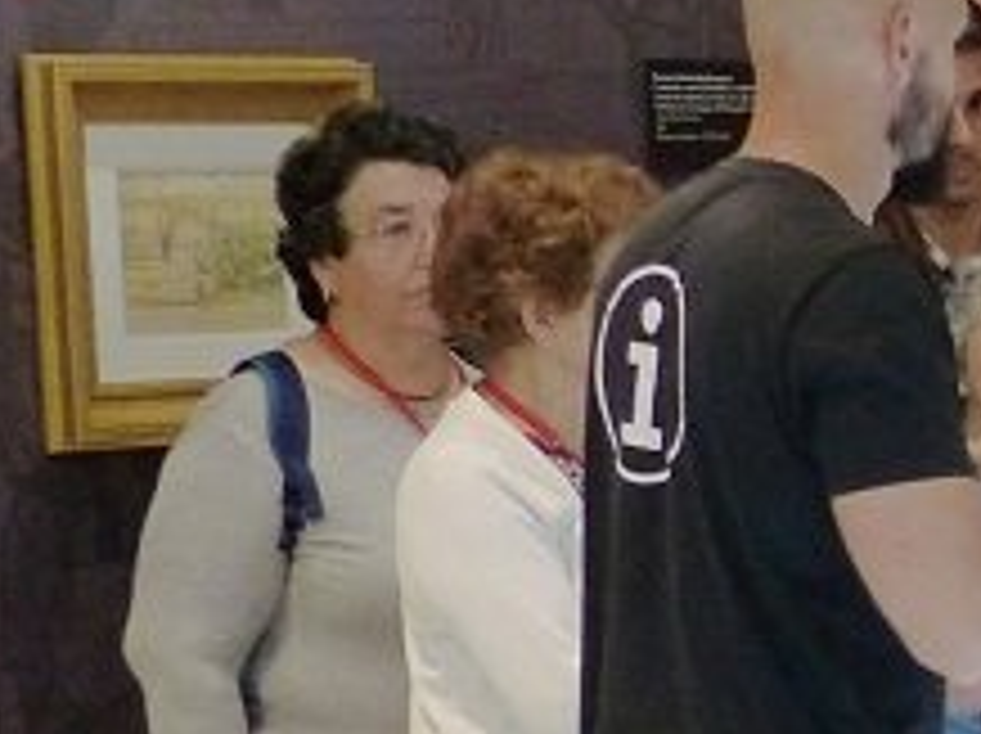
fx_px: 5718
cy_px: 991
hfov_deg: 9.1
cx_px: 2124
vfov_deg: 7.3
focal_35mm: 202
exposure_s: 1/50
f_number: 2.8
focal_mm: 7.8
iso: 400
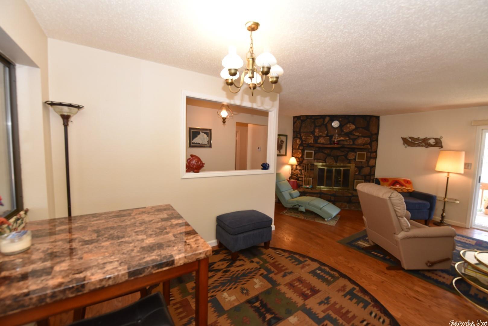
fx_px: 190
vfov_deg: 81.3
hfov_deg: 104.2
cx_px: 244
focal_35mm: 14
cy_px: 163
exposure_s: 1/100
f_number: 5
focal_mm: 14
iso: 800
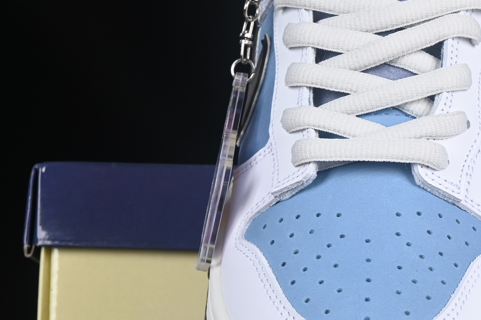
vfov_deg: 6.9
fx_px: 2645
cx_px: 526
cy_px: 198
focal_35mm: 198
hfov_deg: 10.3
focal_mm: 50
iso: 160
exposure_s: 1/80
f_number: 8
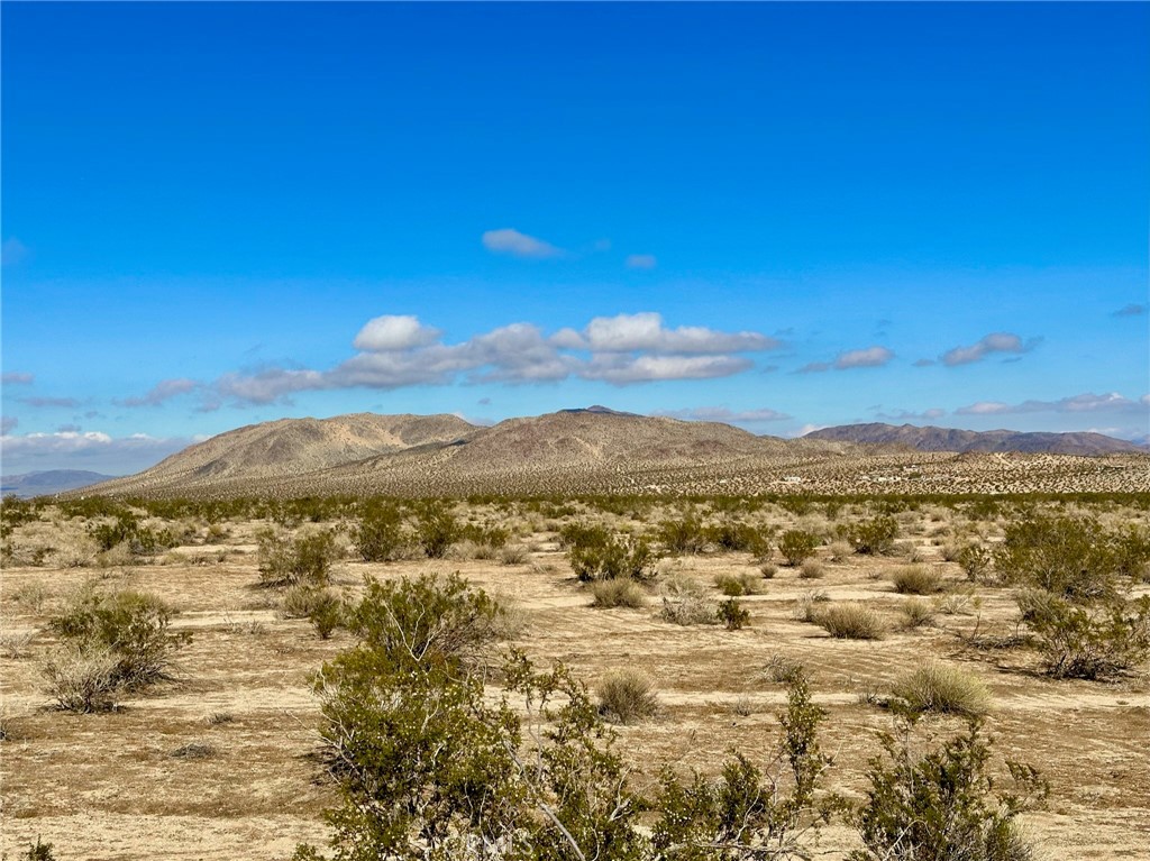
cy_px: 430
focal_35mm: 48
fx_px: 1594
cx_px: 575
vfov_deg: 30.2
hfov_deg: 39.7
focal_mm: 6.86
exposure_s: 1/8929
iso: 64
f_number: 1.78
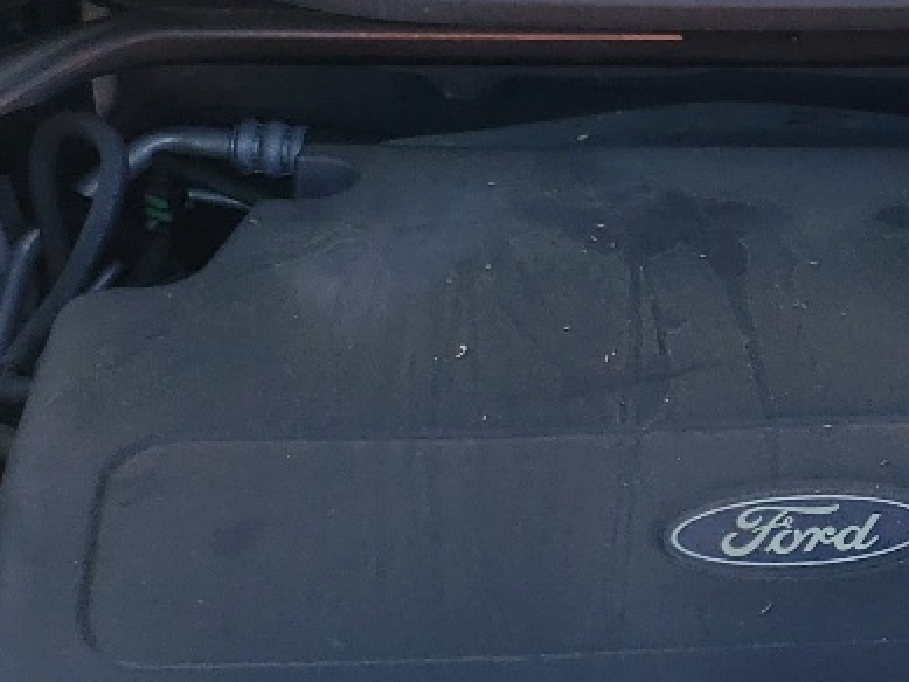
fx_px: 2811
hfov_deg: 17.8
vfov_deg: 13.8
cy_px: 376
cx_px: 972
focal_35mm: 107
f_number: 1.5
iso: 50
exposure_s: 1/417
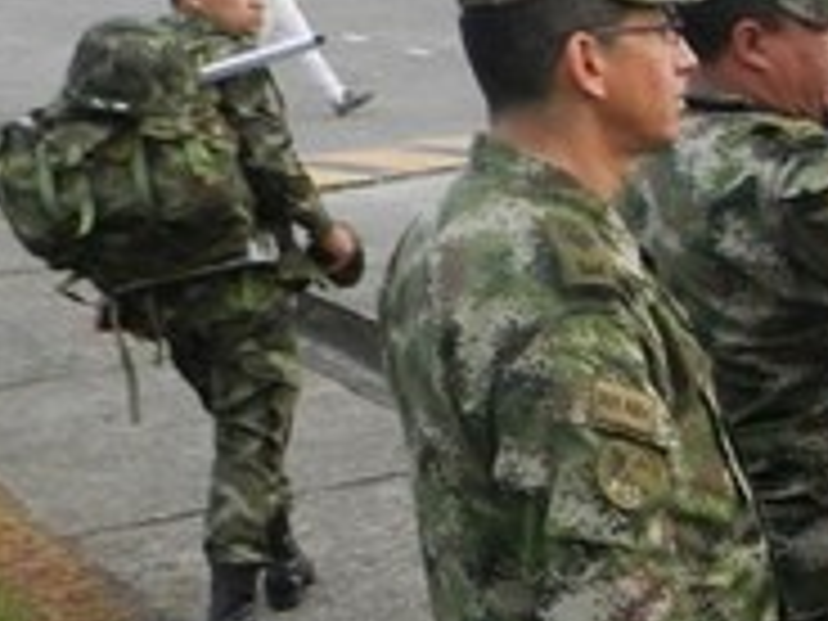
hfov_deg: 19.2
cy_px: 459
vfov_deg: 17.3
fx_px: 2033
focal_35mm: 85
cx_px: 1346
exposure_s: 1/125
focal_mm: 4
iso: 640
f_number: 3.4
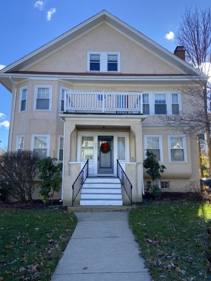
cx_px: 106
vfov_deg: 67.3
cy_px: 140
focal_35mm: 26
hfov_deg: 53.1
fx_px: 211
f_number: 1.8
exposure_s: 1/957
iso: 32
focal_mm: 4.25
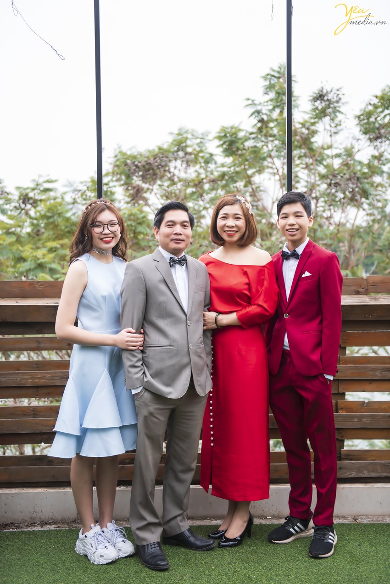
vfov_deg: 41.1
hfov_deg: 28.1
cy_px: 292
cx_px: 195
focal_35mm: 48
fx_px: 779
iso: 125
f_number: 2.8
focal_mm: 48
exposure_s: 1/250
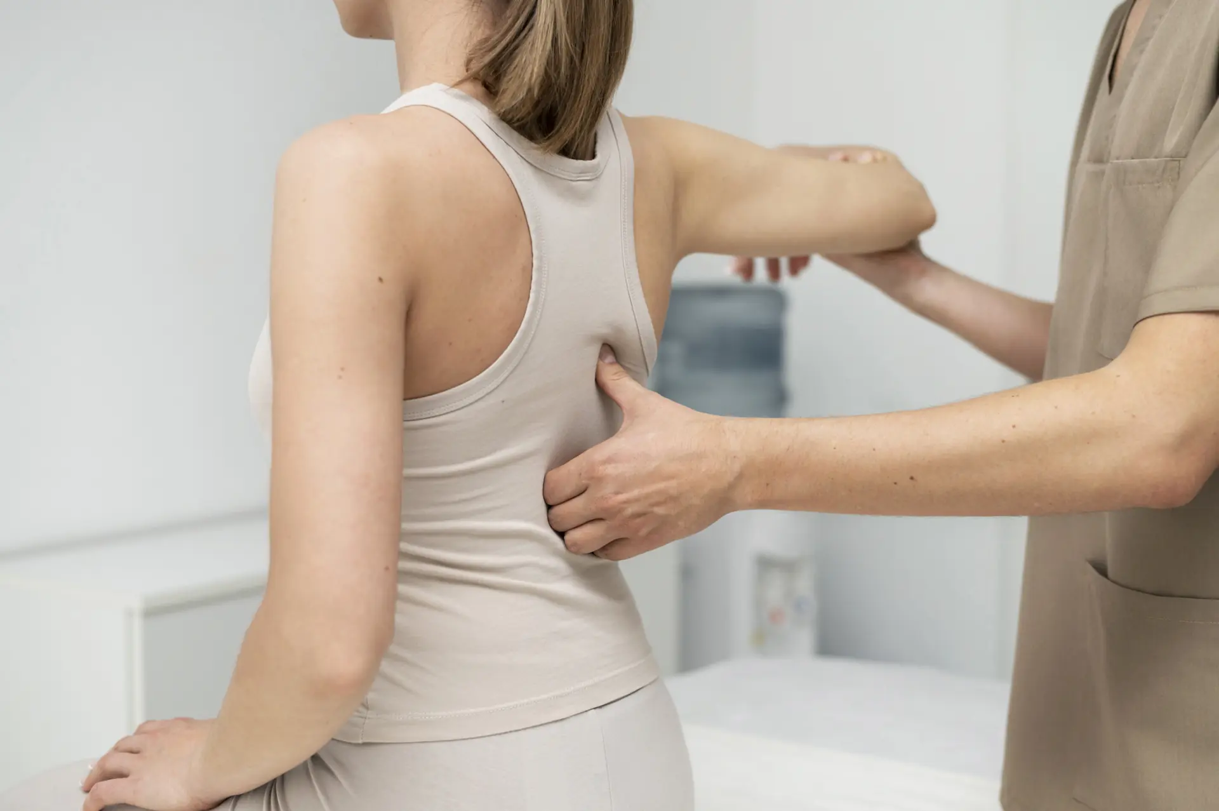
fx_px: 1692
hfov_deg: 39.6
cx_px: 610
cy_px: 406
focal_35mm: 50
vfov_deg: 27.0
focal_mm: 50
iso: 320
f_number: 2.8
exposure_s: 1/125
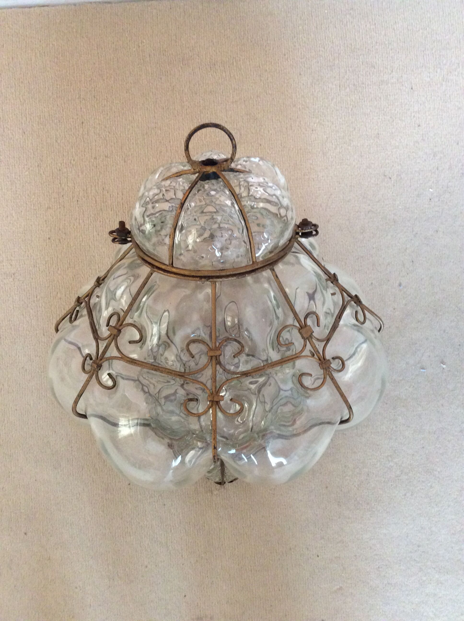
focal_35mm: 32
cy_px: 310
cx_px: 232
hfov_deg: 44.1
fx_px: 573
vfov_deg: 56.9
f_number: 2.4
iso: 250
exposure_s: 1/25
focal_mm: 3.3
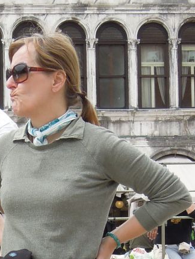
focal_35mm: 174
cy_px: 274
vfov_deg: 11.2
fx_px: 1305
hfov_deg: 8.5
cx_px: -5
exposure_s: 1/640
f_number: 4
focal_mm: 9.9
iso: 160
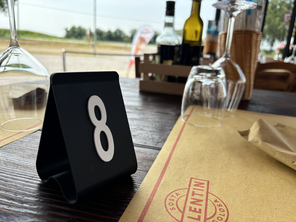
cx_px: 148
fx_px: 222
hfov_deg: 67.3
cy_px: 111
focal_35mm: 26
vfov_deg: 53.1
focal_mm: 5.96
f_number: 1.6
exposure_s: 1/1068
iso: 50
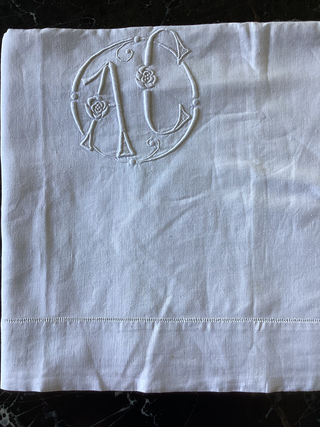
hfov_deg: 45.4
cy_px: 214
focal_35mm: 31
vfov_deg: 58.4
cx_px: 160
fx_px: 382
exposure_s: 1/60
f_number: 2.4
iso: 64
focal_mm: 3.3
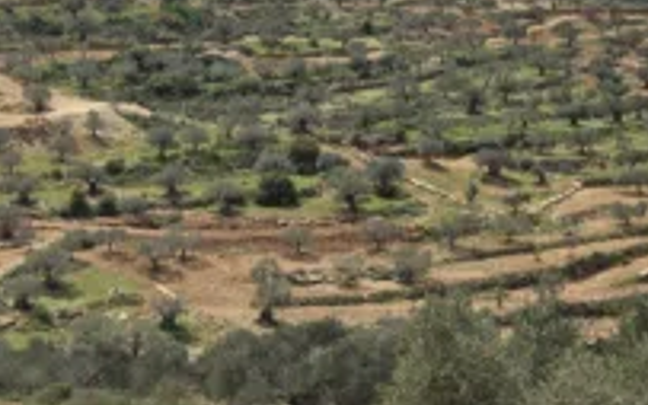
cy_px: 536
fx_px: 1360
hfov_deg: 26.0
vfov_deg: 16.0
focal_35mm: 77
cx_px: 73
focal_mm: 6.3
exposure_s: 1/978
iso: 12
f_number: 1.7
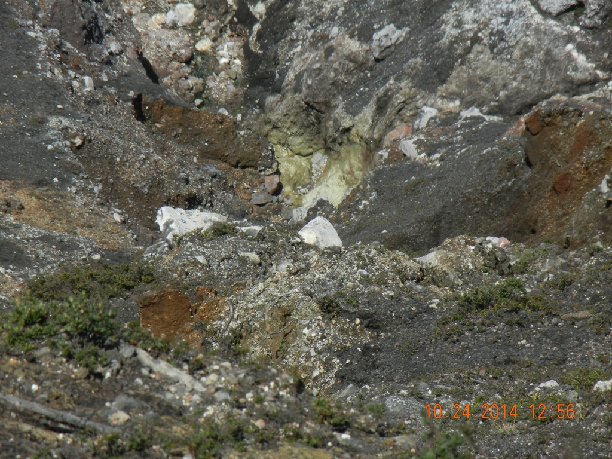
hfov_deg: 6.6
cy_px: 230
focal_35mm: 300
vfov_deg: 5.0
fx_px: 5304
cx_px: 306
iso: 160
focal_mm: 54
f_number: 5.6
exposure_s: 1/889
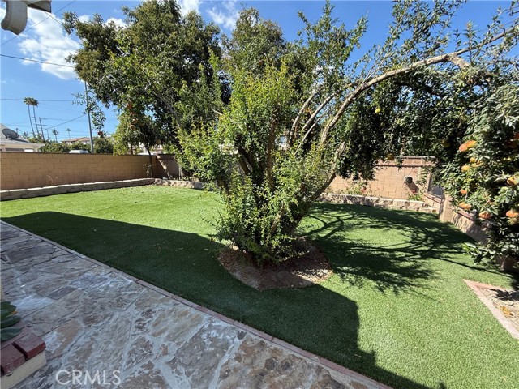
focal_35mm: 14
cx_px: 260
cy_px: 194
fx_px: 210
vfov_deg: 85.7
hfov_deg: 102.1
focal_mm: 2.22
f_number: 2.2
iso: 50
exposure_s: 1/549
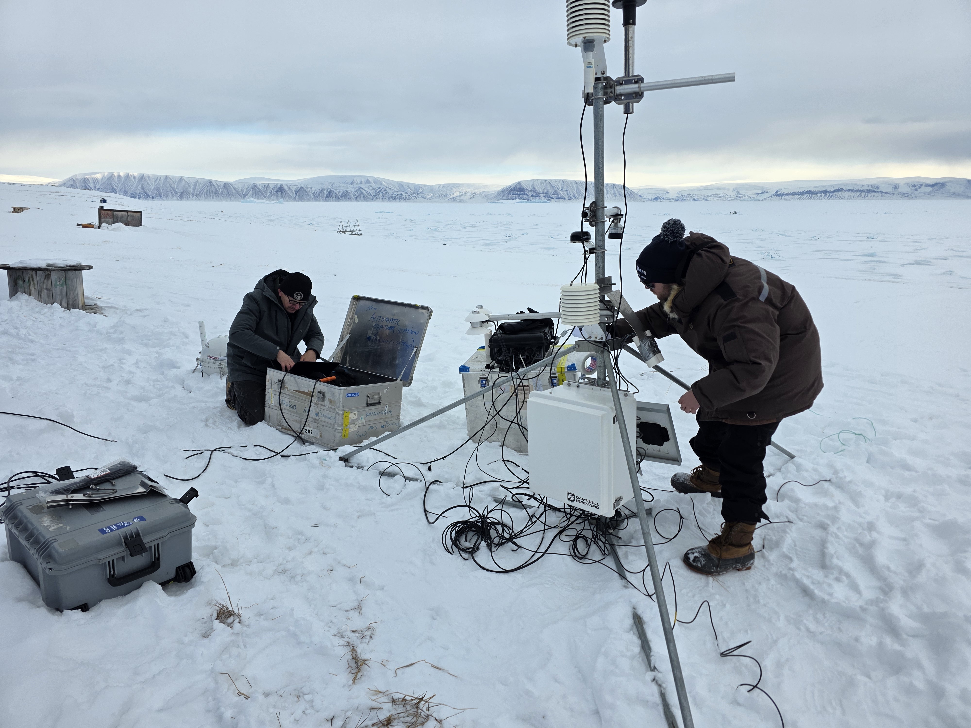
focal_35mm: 23
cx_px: 486
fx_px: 645
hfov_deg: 73.9
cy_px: 364
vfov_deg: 58.9
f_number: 1.7
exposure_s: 1/4145
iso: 80
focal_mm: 6.3
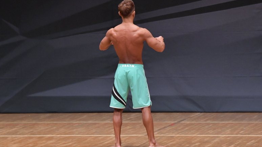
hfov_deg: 6.9
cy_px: 75
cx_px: 131
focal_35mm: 315
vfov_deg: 3.9
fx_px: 2189
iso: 6400
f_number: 5.6
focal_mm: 200
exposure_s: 1/400
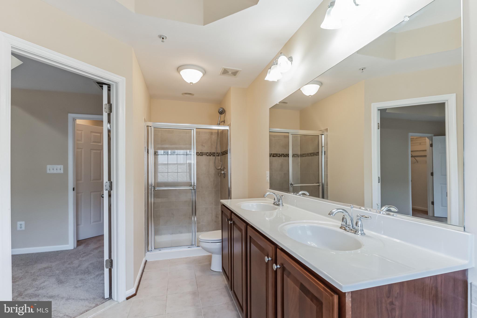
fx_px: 212
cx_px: 238
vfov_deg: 73.7
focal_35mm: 16
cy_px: 159
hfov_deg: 96.7
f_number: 8
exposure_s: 1/40
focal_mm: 16
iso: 400
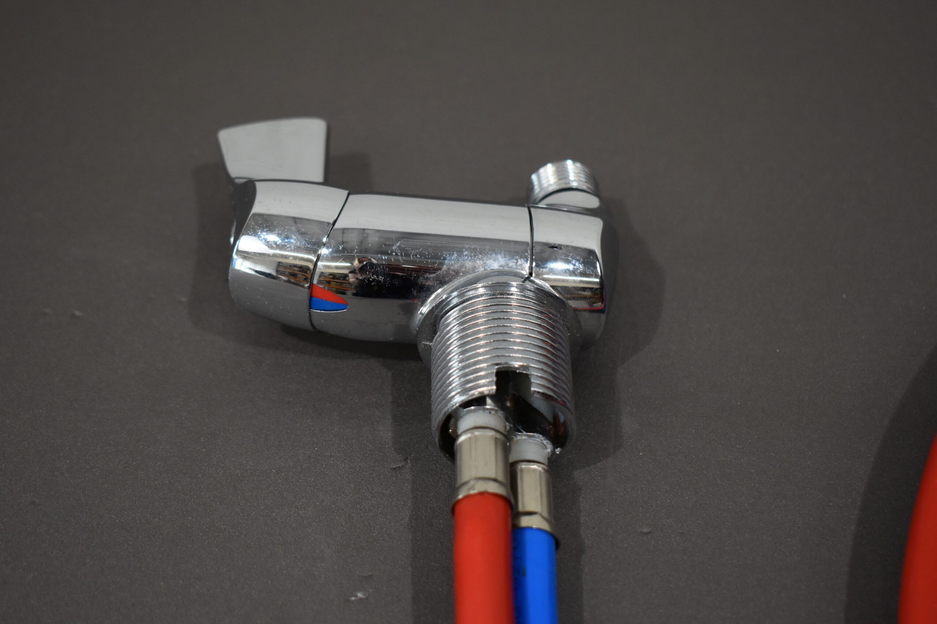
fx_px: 1562
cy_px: 312
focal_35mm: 60
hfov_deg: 33.4
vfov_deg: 22.6
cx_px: 468
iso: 800
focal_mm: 40
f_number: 4.8
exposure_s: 1/250
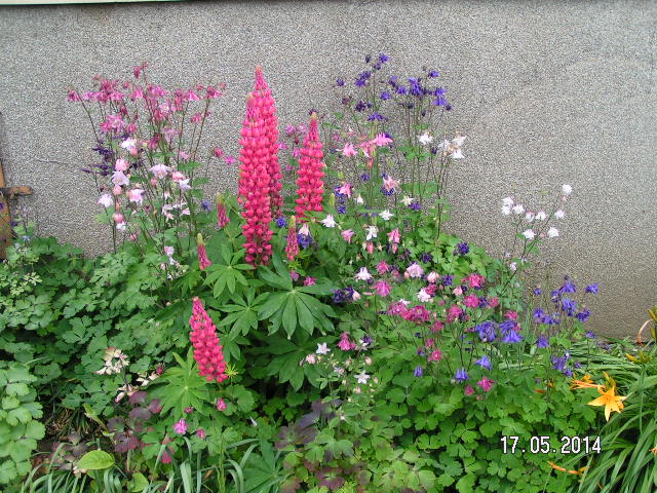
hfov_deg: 42.1
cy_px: 246
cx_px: 328
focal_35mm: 45
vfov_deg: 32.2
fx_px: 854
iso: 50
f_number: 4
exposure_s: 1/100
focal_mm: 6.9
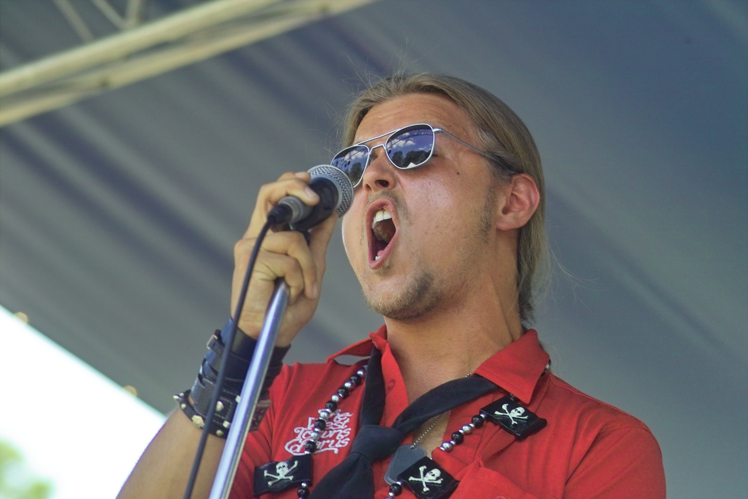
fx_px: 3719
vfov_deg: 7.7
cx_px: 374
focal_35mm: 179
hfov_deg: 11.5
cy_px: 250
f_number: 4
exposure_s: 1/180
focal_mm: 105
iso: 200
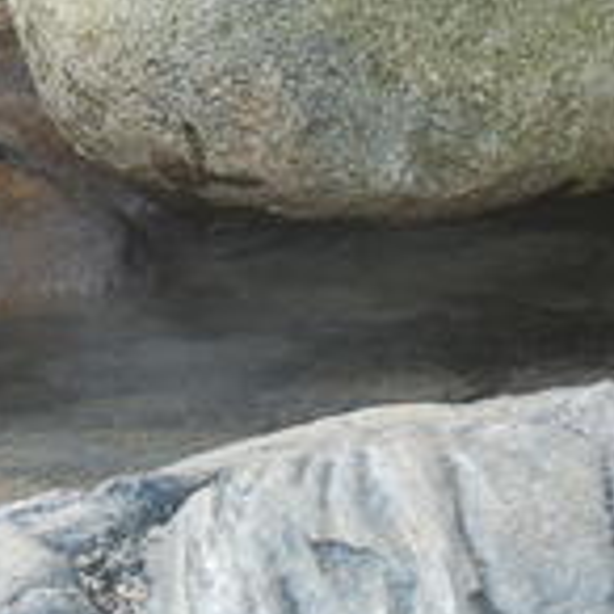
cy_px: 36
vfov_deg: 4.2
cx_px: -425
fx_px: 8448
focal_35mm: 421
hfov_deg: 4.1
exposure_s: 1/200
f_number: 4.8
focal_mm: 86
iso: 400
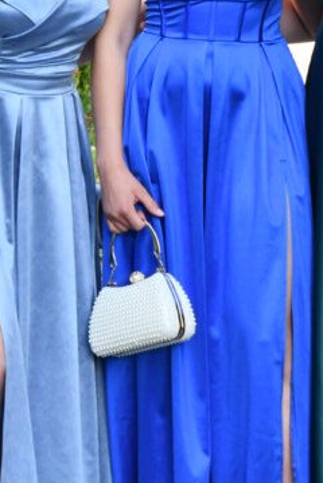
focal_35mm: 342
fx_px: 4594
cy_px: 67
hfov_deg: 4.0
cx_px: 200
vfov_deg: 6.0
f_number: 7.1
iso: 800
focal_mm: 80
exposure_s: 1/200
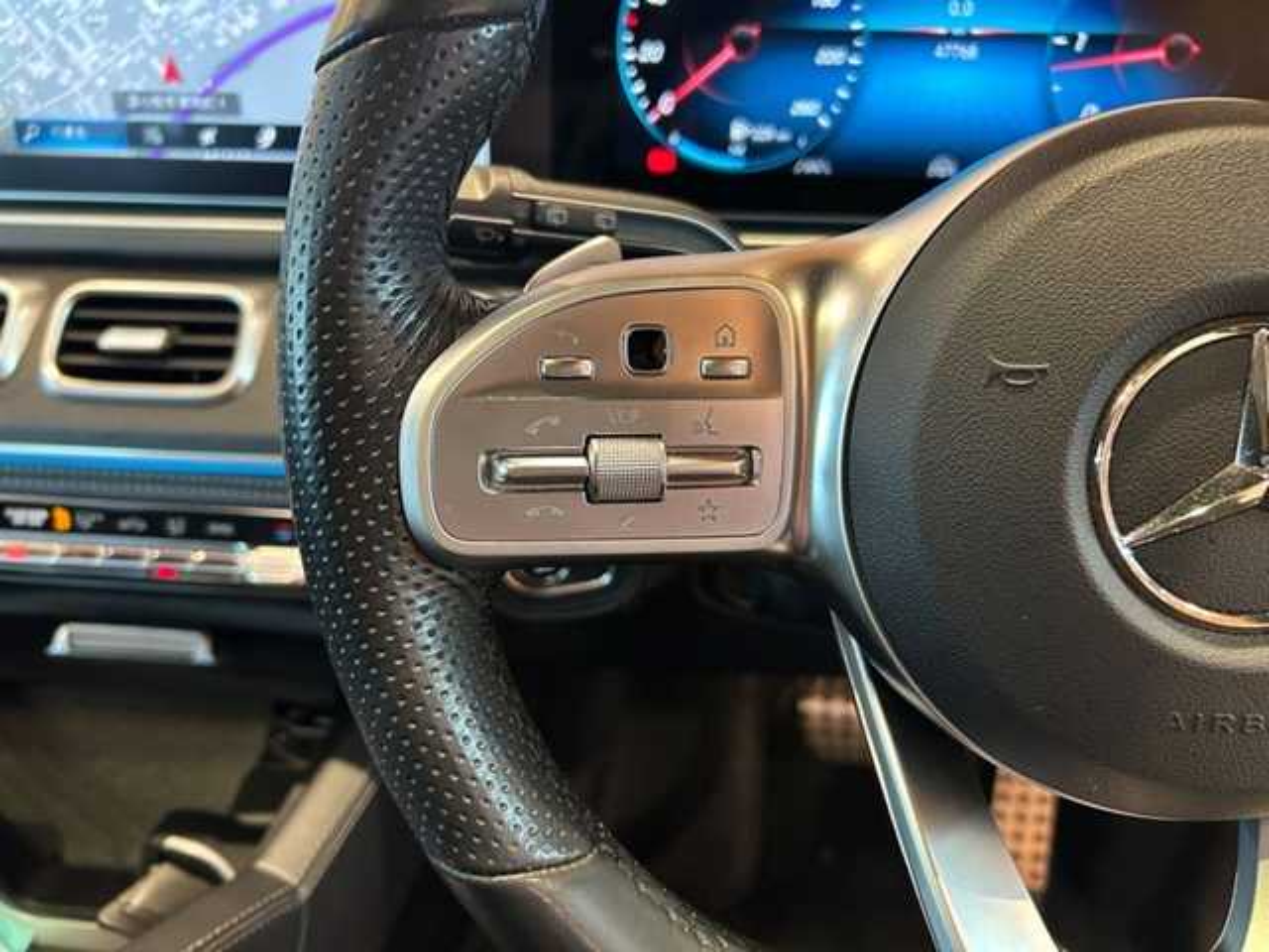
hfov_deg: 67.3
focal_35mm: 26
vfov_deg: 53.1
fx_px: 953
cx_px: 634
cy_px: 476
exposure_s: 1/42
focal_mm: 5.7
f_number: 1.5
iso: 500
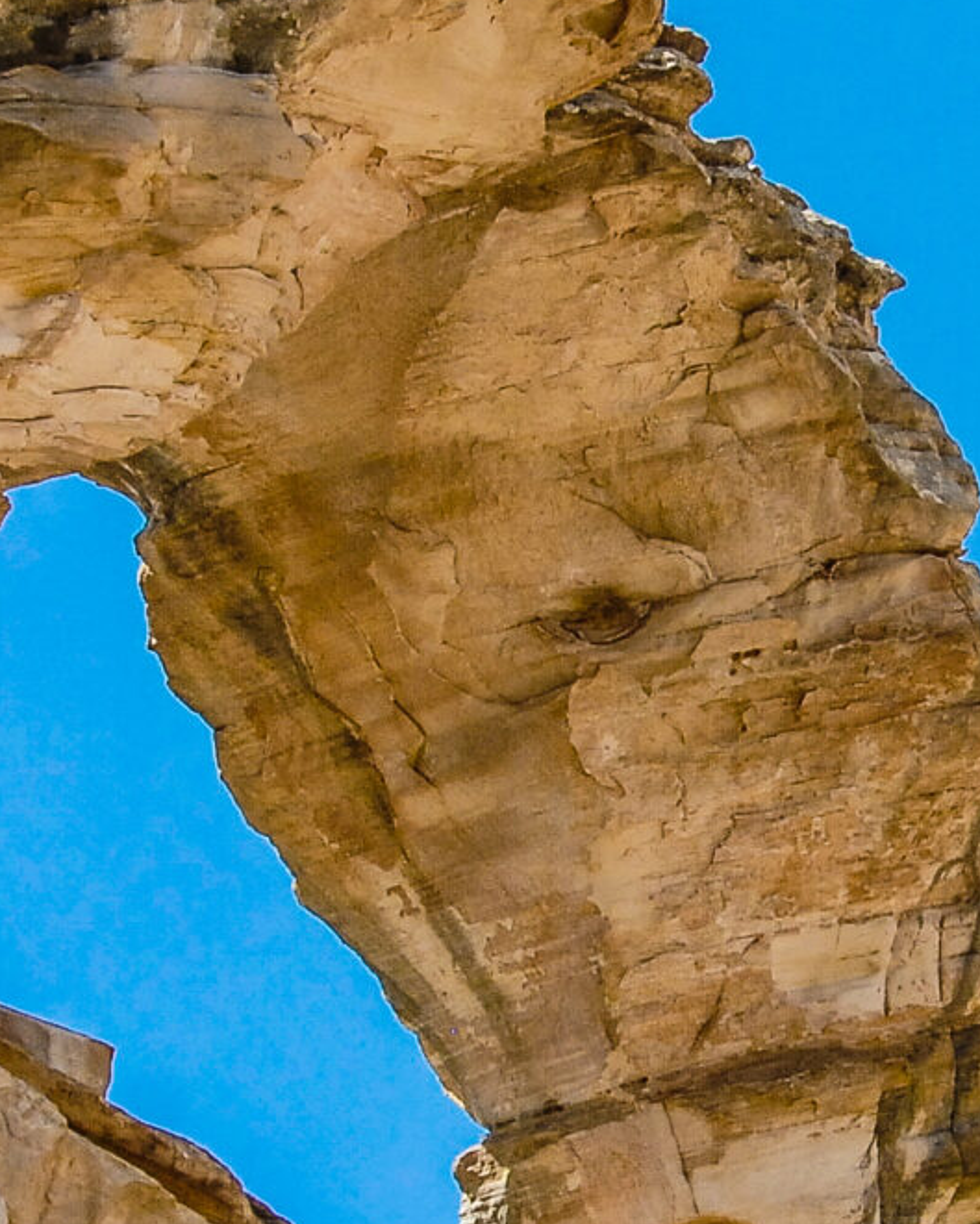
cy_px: 893
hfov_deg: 11.7
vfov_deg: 14.6
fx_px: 4748
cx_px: 898
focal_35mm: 131
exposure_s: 1/1250
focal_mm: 24
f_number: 5.6
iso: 400
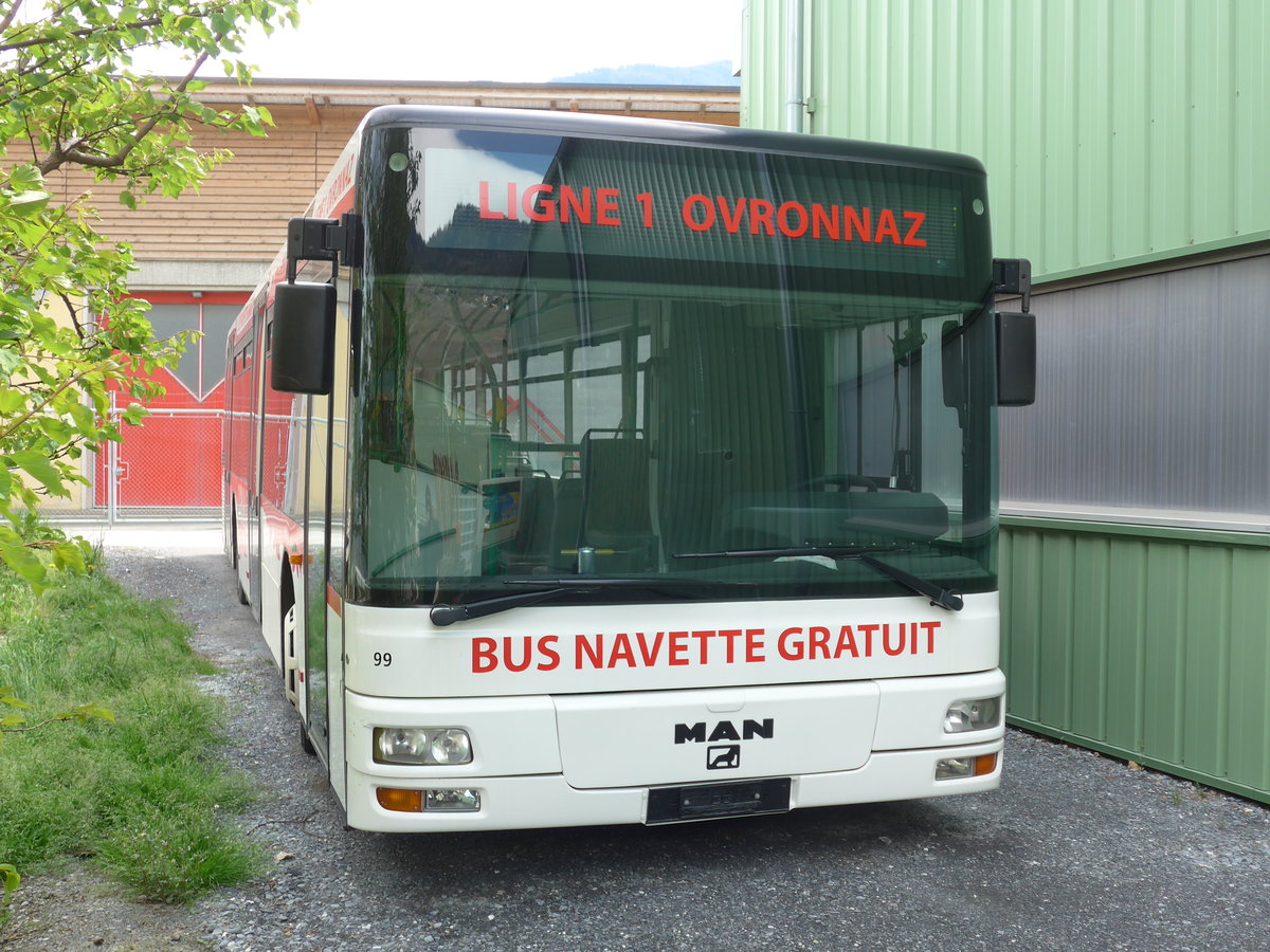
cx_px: 635
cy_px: 476
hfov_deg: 47.9
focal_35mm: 39
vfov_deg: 36.8
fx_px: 1431
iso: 80
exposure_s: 1/400
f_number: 2.8
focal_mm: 8
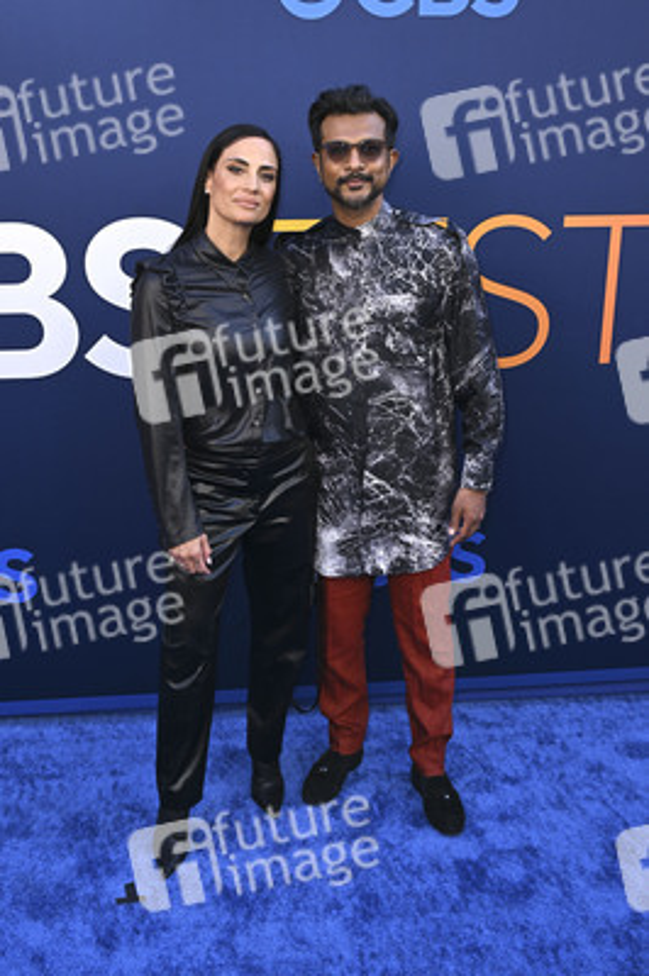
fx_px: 907
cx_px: 324
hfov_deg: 39.4
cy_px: 488
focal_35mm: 34
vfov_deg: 56.5
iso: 400
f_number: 6.3
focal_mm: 33.5
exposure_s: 1/200
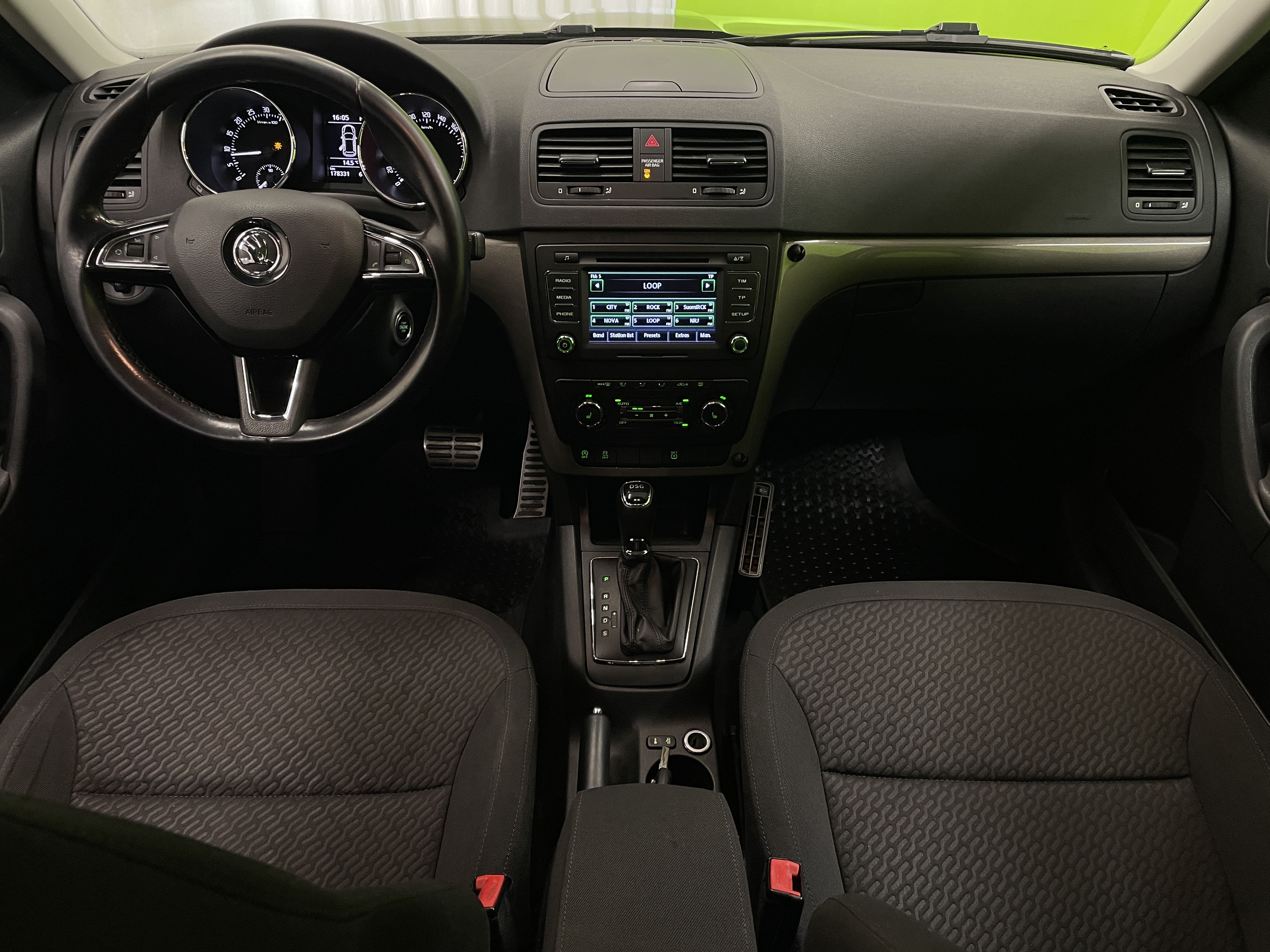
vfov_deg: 53.1
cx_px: 635
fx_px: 954
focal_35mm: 26
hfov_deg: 67.3
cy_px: 476
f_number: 1.6
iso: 160
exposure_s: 1/50
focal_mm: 4.2
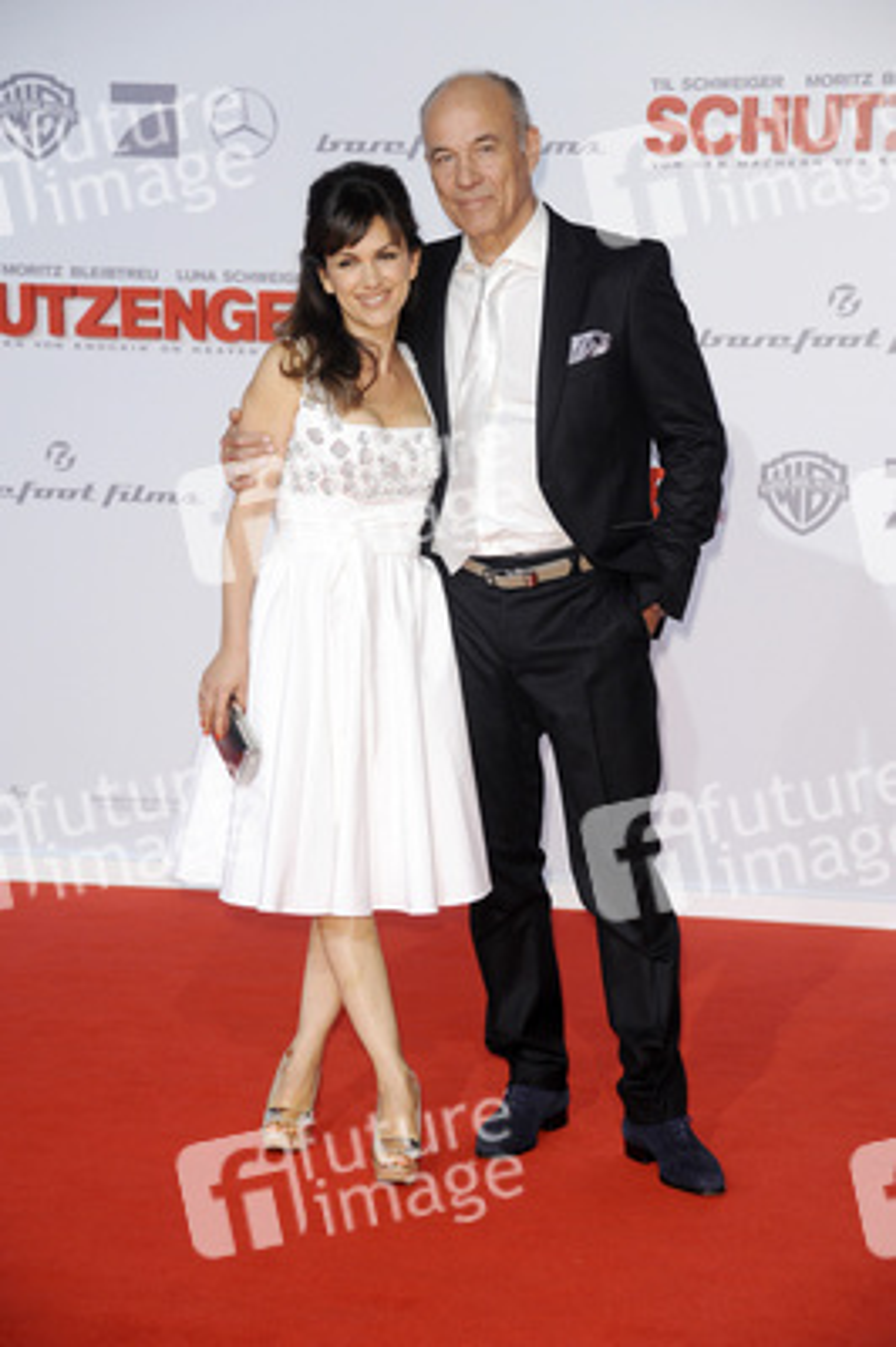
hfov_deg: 14.8
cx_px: 448
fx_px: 3440
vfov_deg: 22.2
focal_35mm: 92
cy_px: 674
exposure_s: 1/160
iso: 1000
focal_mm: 92
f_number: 5.6
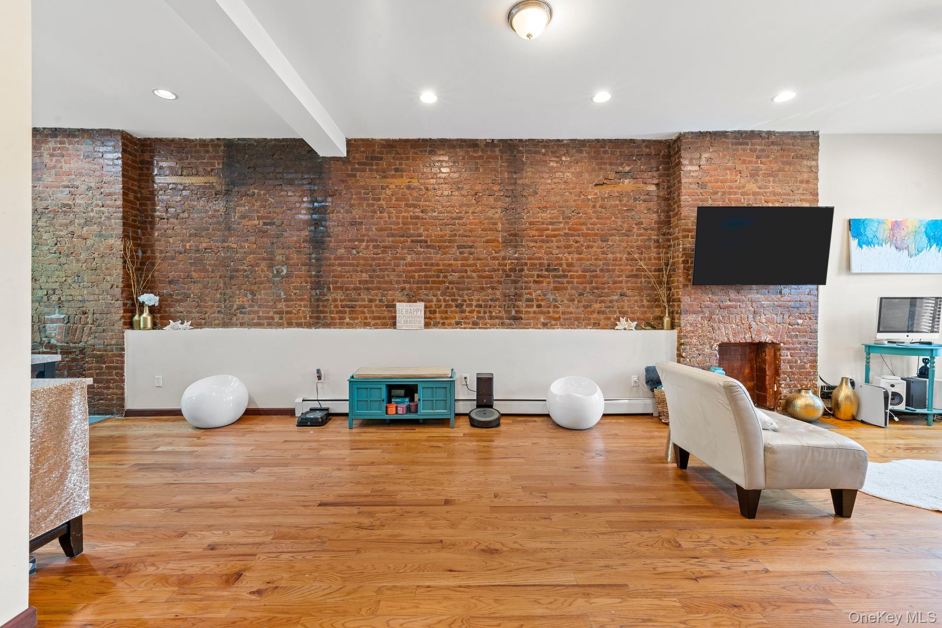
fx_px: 366
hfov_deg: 104.3
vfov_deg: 81.2
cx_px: 471
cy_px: 314
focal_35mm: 14
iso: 200
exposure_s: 2
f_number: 10
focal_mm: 14
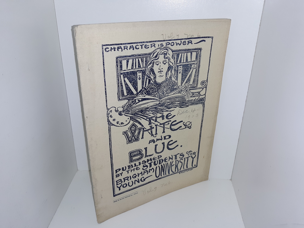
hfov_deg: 63.4
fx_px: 246
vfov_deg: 49.7
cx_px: 152
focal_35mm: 28
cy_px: 114
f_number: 1.7
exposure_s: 1/181
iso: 40
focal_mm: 3.7
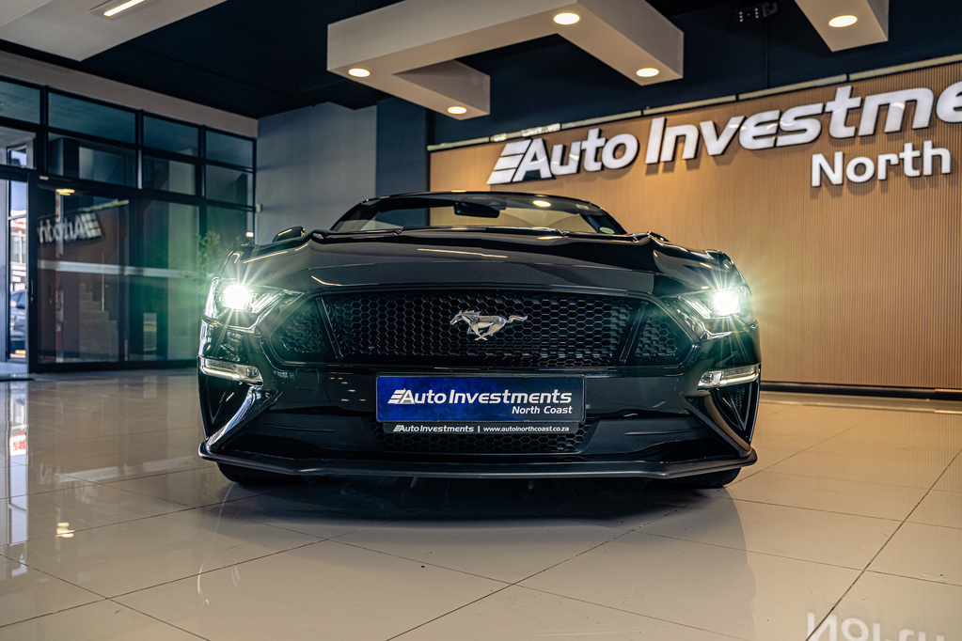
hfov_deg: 65.5
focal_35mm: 28
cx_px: 481
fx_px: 748
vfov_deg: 46.4
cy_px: 320
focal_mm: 28
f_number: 3.5
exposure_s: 1/200
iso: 250
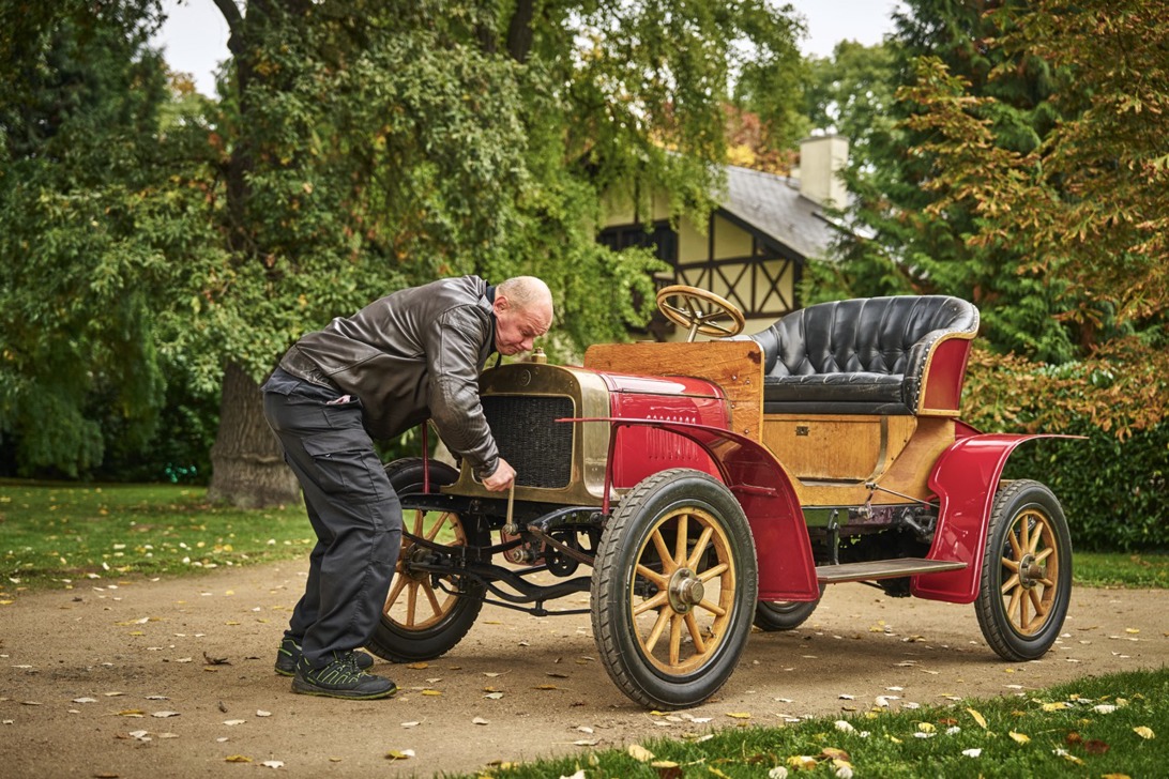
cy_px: 390
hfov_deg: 41.1
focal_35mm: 48
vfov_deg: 28.1
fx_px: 1559
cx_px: 584
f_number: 2.8
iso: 800
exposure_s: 1/400
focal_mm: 48
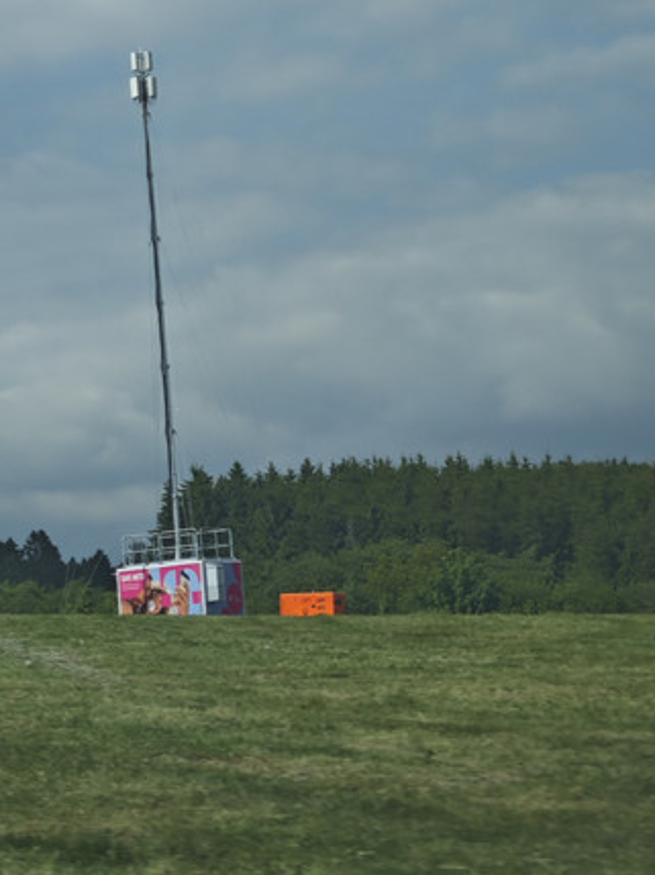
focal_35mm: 140
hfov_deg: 10.6
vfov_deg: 14.1
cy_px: 259
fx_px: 3537
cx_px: 335
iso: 50
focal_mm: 10
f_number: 2
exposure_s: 1/560
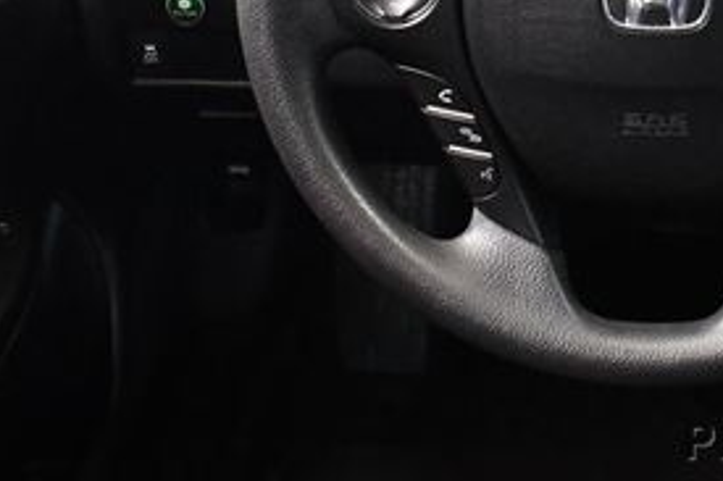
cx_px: 652
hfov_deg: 23.6
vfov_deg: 15.7
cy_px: -71
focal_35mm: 84
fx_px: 1686
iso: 4500
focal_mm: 18
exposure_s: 1/60
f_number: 3.5
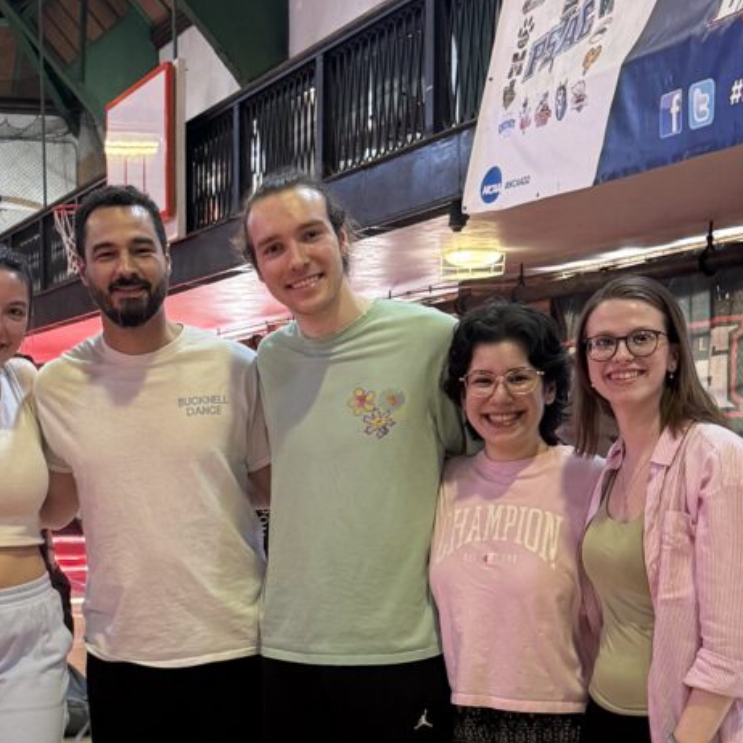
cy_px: 558
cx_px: 201
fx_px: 1141
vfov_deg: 35.3
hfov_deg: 35.4
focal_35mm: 47
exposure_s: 1/60
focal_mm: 6.76
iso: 250
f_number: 1.78
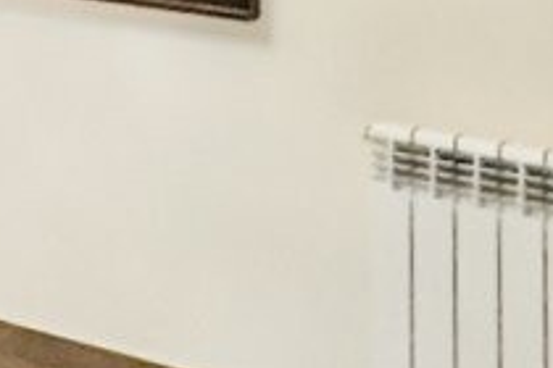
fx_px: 1705
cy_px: -444
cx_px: -442
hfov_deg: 15.7
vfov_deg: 10.9
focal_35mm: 111
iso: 500
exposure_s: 1/50
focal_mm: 2.22
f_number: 2.2
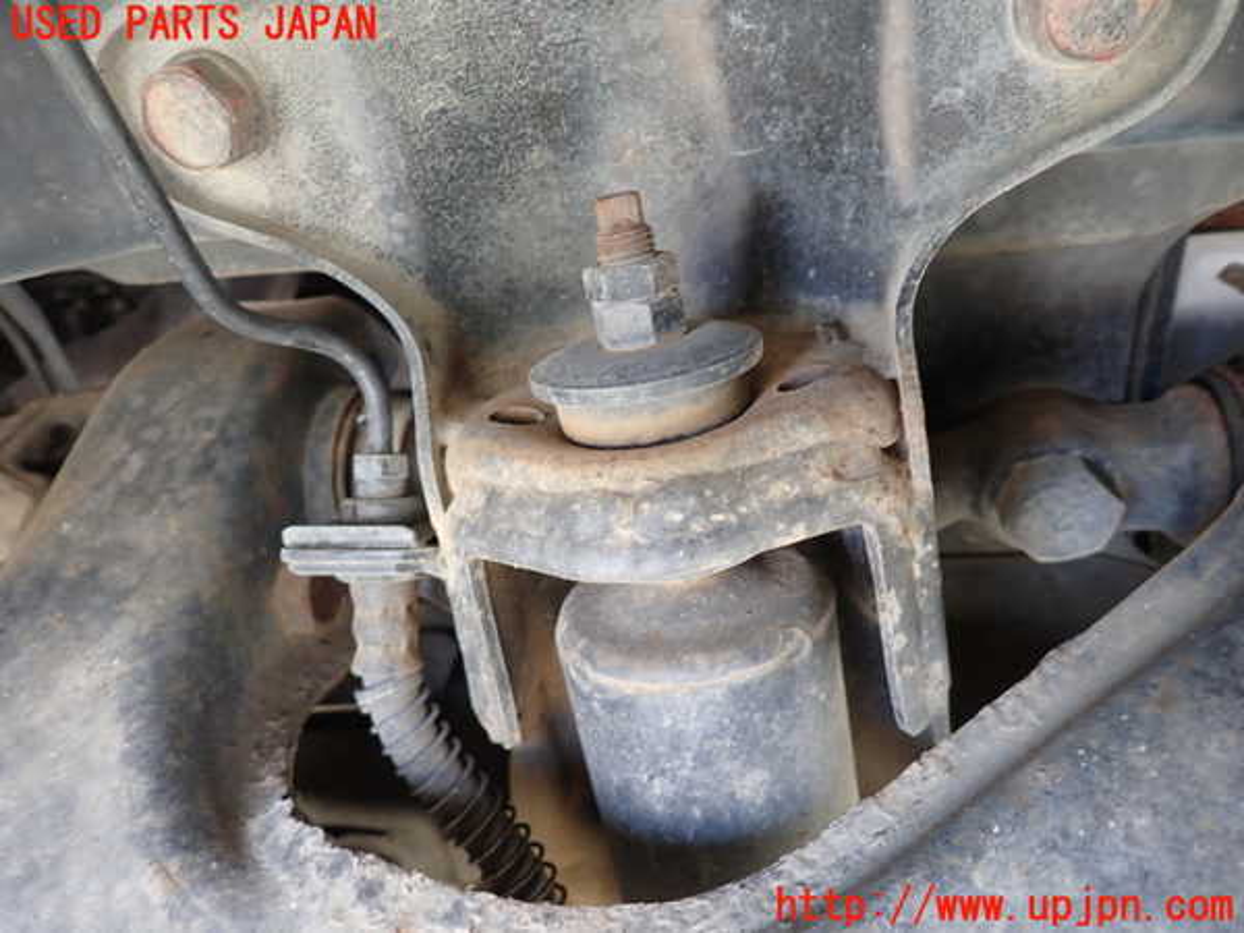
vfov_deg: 54.9
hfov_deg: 69.4
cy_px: 466
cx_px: 622
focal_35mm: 25
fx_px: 898
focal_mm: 4.5
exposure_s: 1/40
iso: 200
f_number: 2
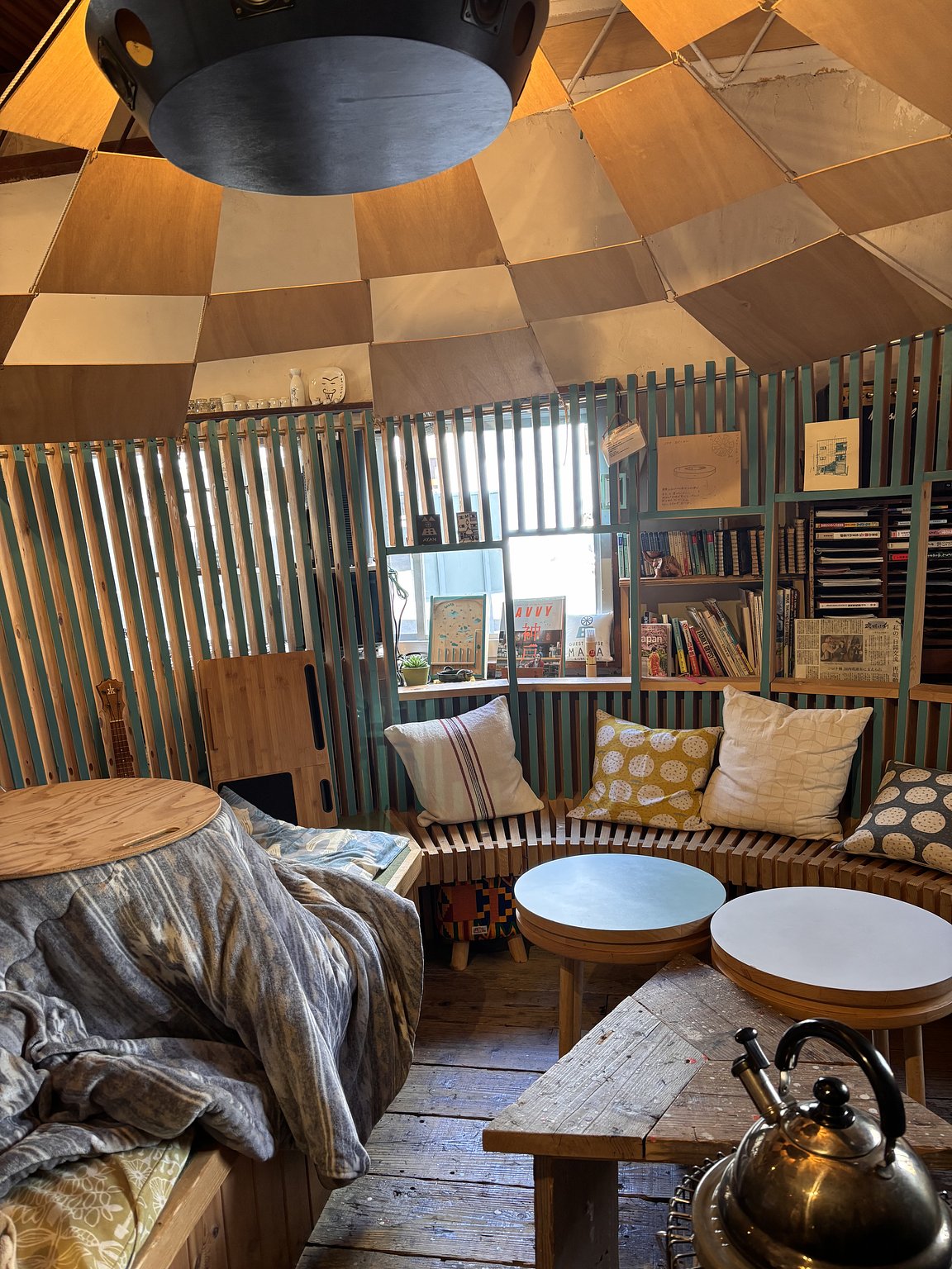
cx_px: 476
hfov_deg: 53.1
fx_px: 953
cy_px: 634
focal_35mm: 26
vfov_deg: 67.3
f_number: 1.6
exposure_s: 1/60
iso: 160
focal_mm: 5.96
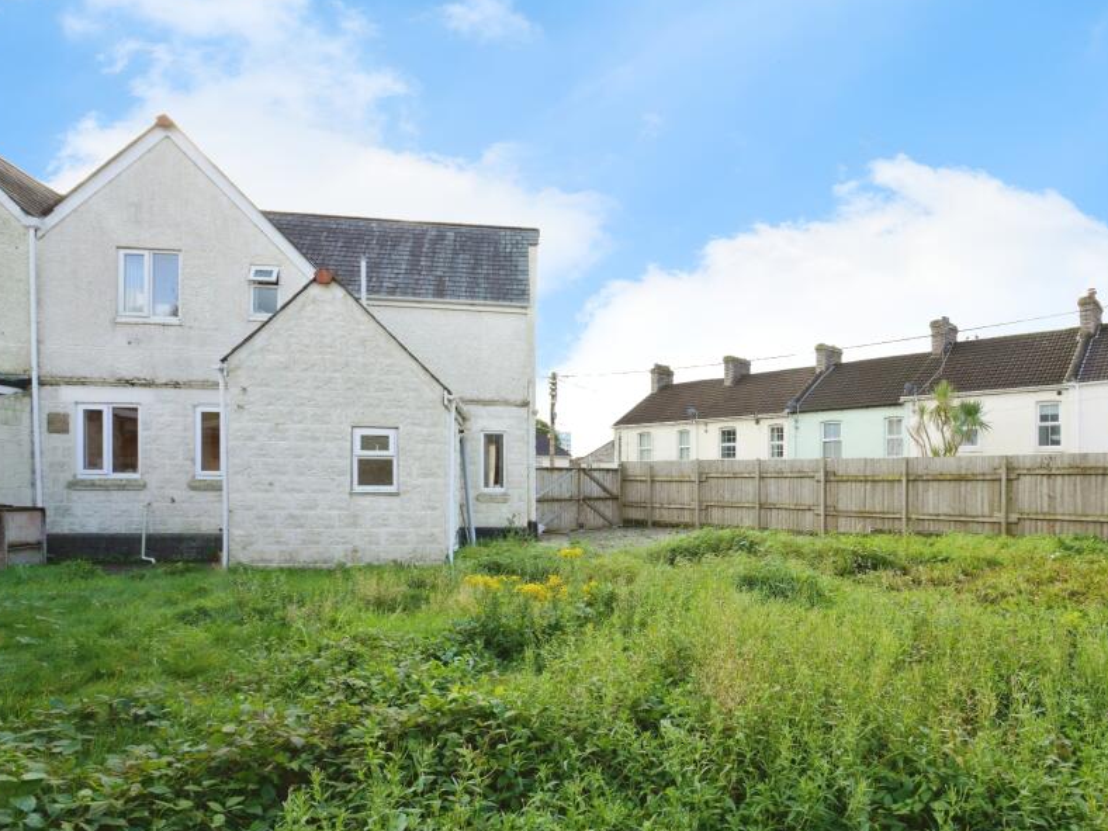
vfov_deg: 65.8
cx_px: 657
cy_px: 465
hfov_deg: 80.9
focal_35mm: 20
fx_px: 640
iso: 800
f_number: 9
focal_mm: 16
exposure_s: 1/320
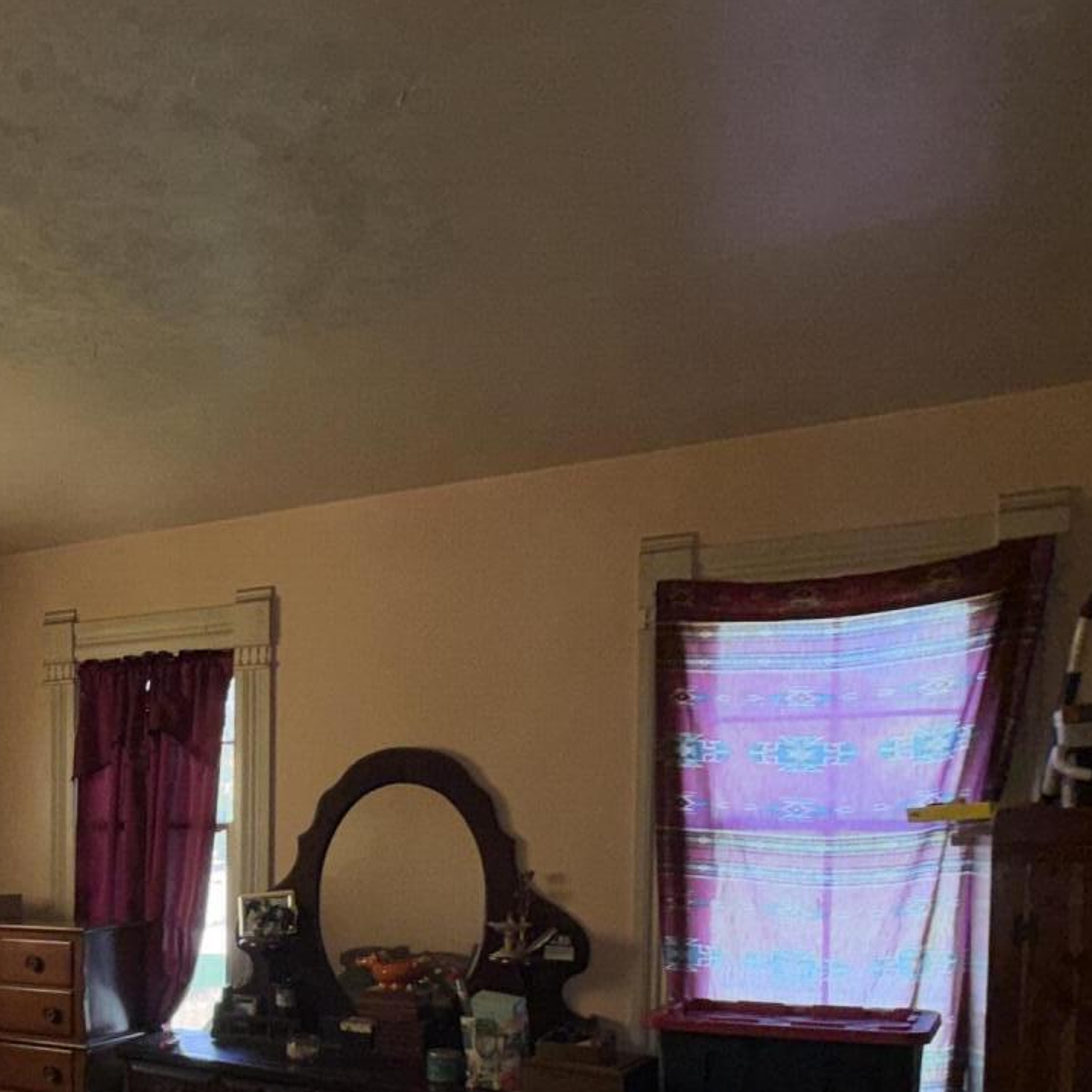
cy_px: 878
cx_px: 68
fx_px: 1178
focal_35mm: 33
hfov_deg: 44.3
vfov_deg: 47.0
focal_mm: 2.22
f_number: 2.2
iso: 40
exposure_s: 1/60
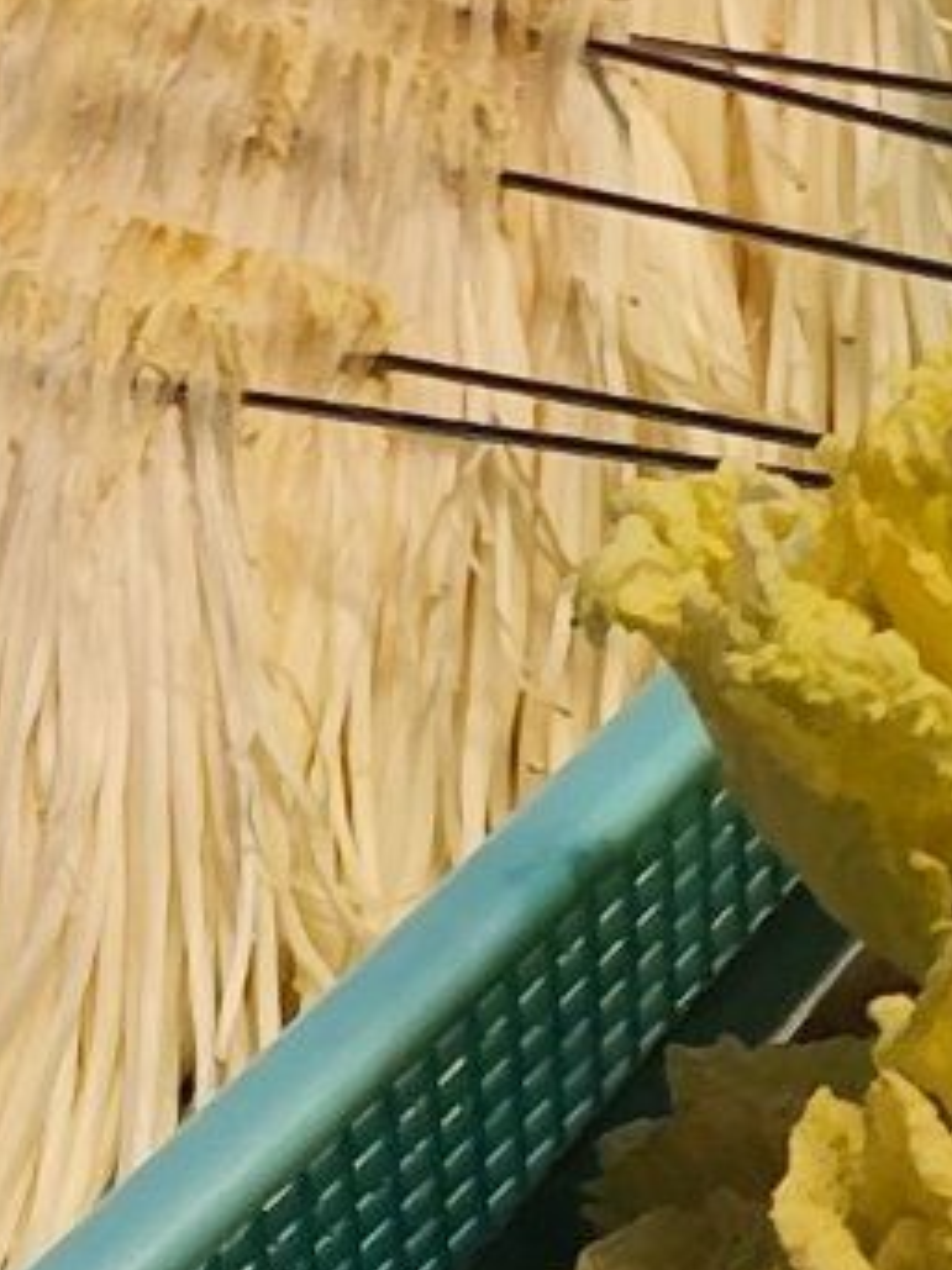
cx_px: 2441
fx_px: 6715
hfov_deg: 7.5
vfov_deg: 10.3
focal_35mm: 183
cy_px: 2198
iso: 50
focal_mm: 6.14
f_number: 1.65
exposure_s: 1/208
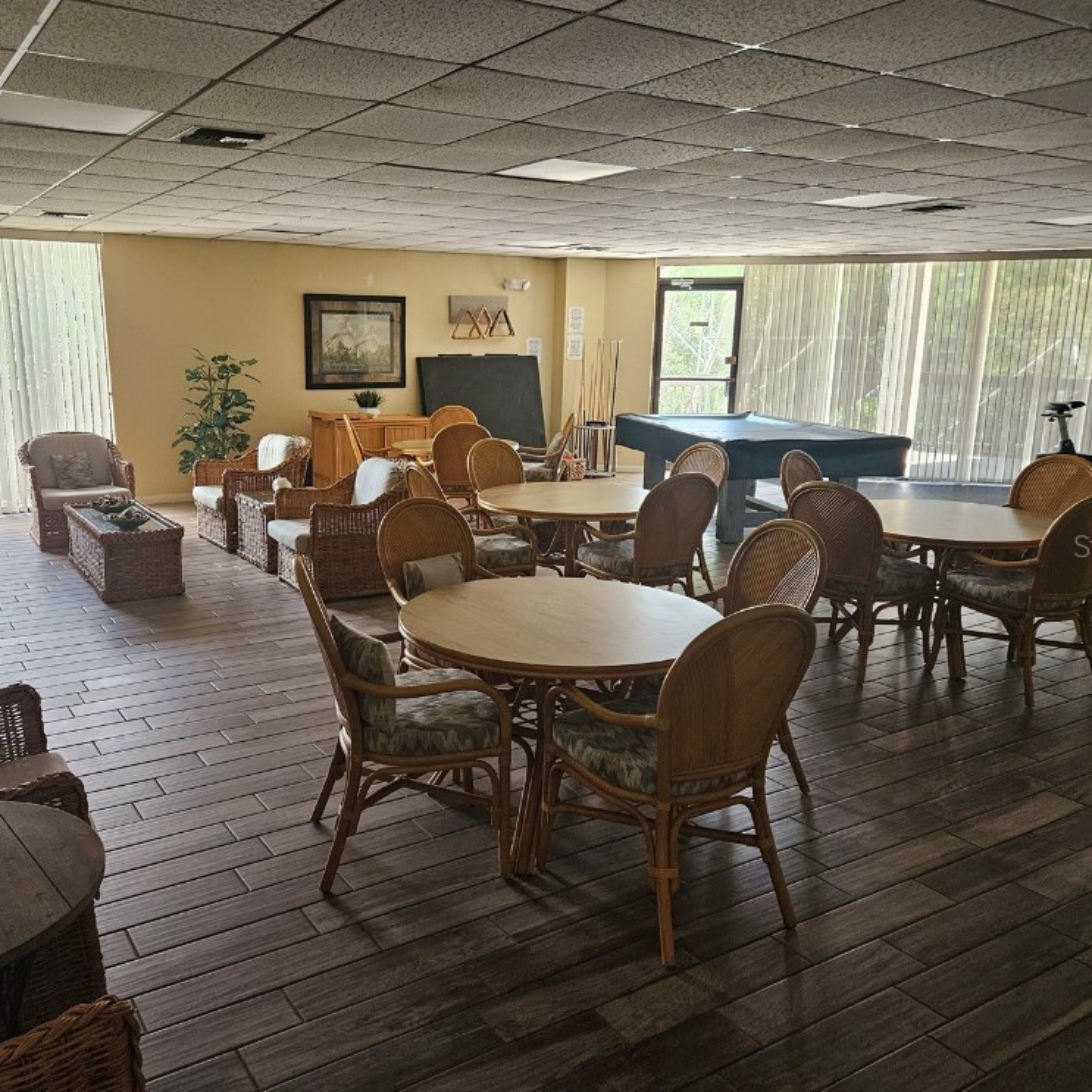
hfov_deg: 57.0
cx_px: 460
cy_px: 545
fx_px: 999
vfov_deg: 57.3
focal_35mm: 28
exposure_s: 1/170
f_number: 1.8
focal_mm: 5.4
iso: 400
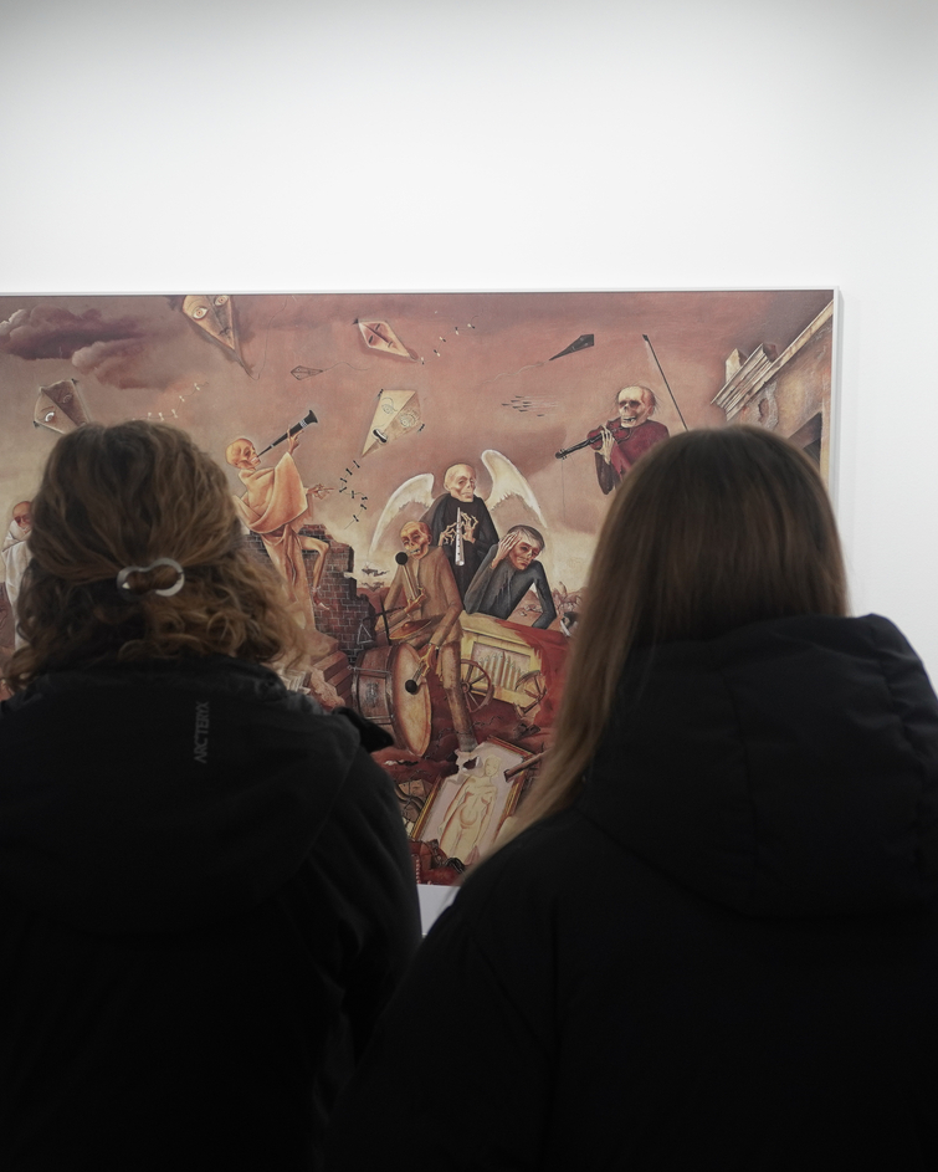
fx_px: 1863
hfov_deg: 28.2
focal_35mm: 54
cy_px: 594
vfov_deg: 34.9
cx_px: 589
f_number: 4.5
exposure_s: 1/60
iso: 400
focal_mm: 25
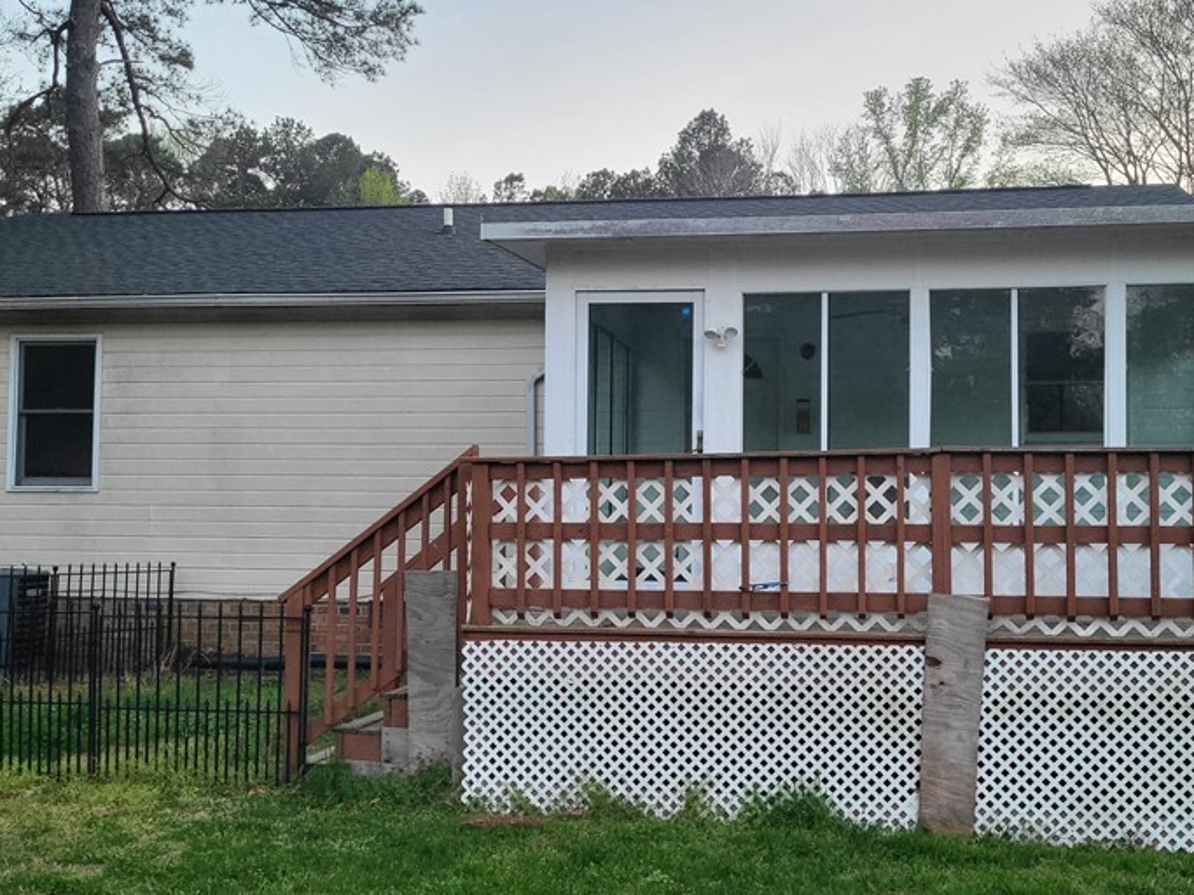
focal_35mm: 39
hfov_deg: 47.8
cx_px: 638
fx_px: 1345
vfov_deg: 36.8
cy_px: 448
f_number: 1.8
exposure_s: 1/120
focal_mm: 5.4
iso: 100
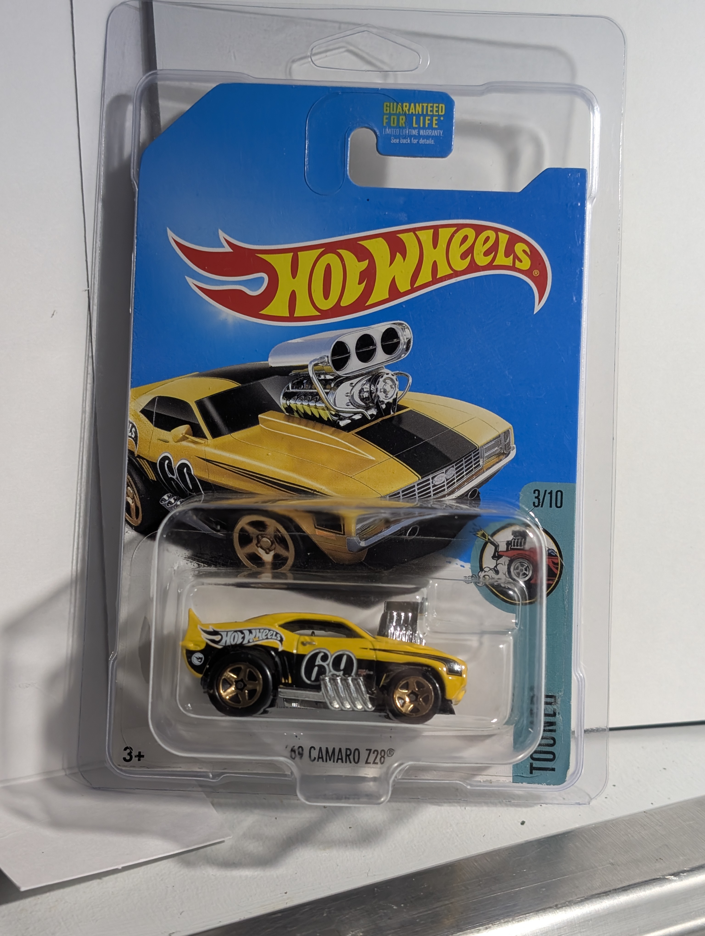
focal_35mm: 49
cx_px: 352
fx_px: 1327
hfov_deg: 29.7
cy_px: 468
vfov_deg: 38.9
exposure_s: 1/87.5
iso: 201
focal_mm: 6.9
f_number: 1.68
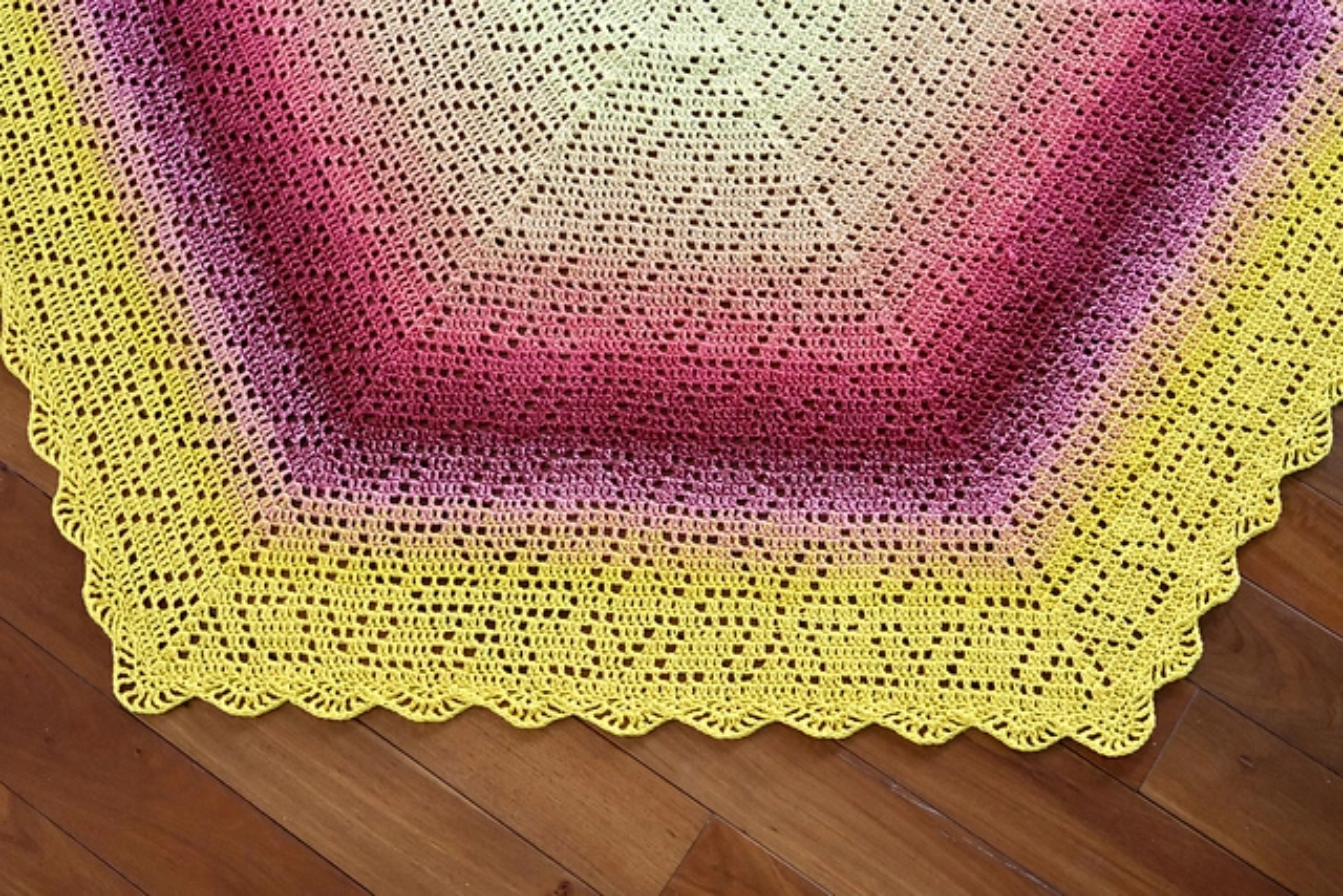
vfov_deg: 34.2
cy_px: 448
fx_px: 1455
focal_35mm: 39
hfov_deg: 49.5
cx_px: 672
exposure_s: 1/100
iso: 3200
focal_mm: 26
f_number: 4
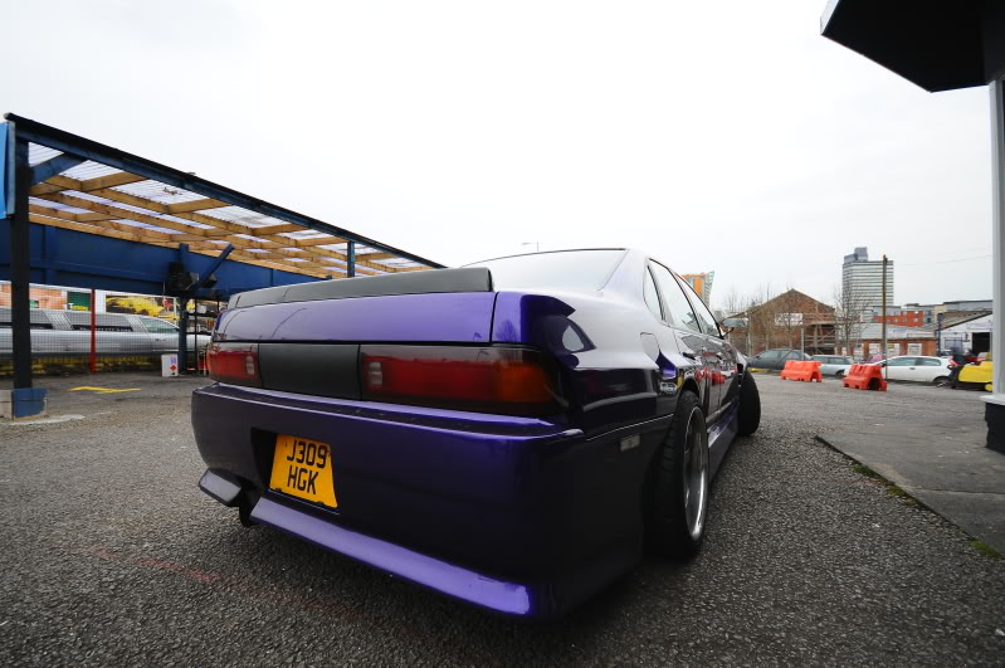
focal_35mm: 15
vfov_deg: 77.2
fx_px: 418
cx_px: 502
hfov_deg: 100.4
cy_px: 334
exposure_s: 1/125
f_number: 4
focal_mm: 10
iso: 200
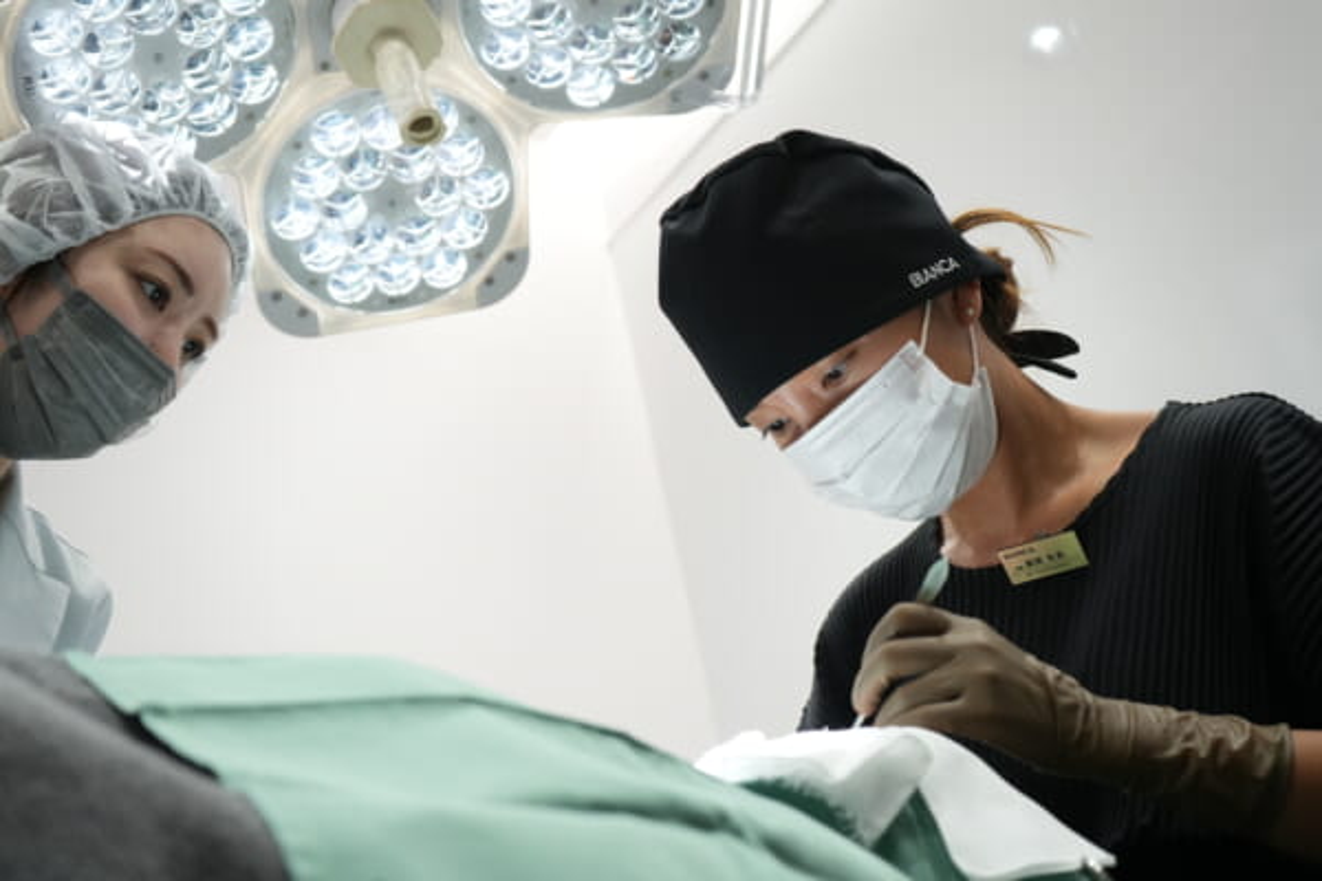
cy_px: 440
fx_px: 1799
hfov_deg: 40.3
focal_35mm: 49
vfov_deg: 27.5
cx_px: 661
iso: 1250
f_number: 5.6
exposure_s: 1/90
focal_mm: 49
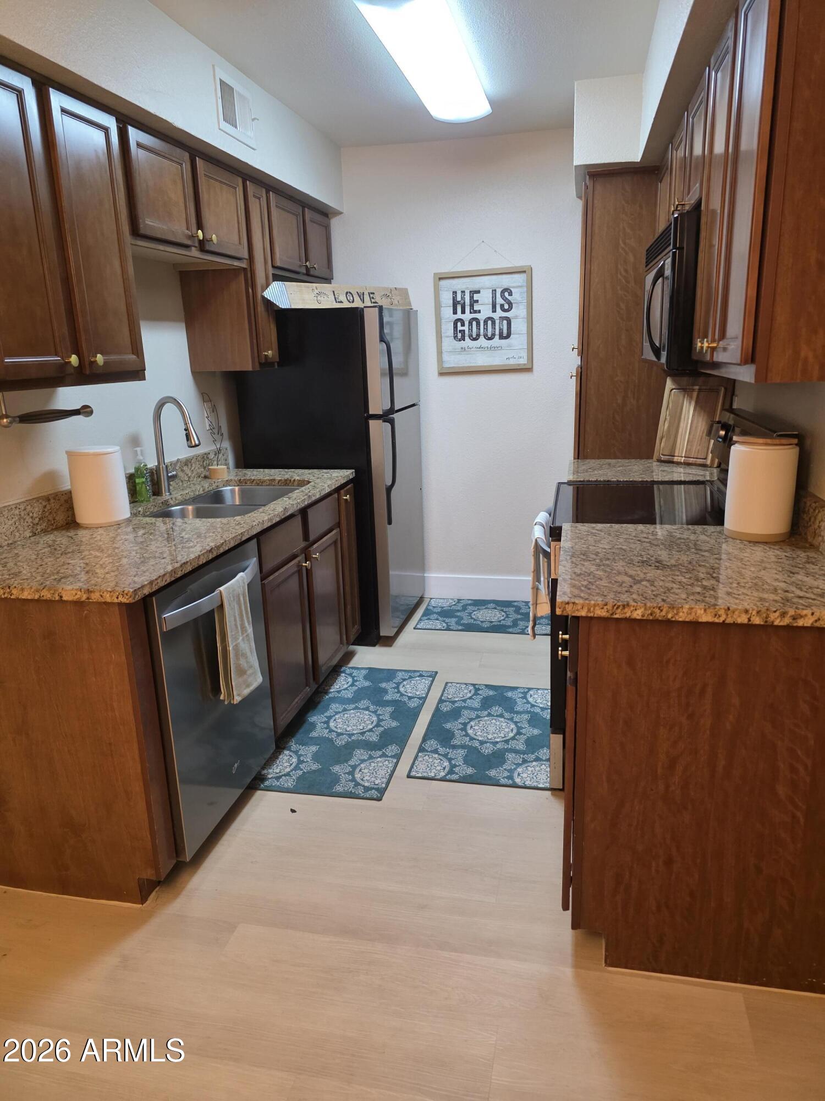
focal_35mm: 23
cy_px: 550
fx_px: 731
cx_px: 412
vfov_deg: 73.9
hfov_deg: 58.9
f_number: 1.7
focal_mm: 6.3
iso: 800
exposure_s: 1/120
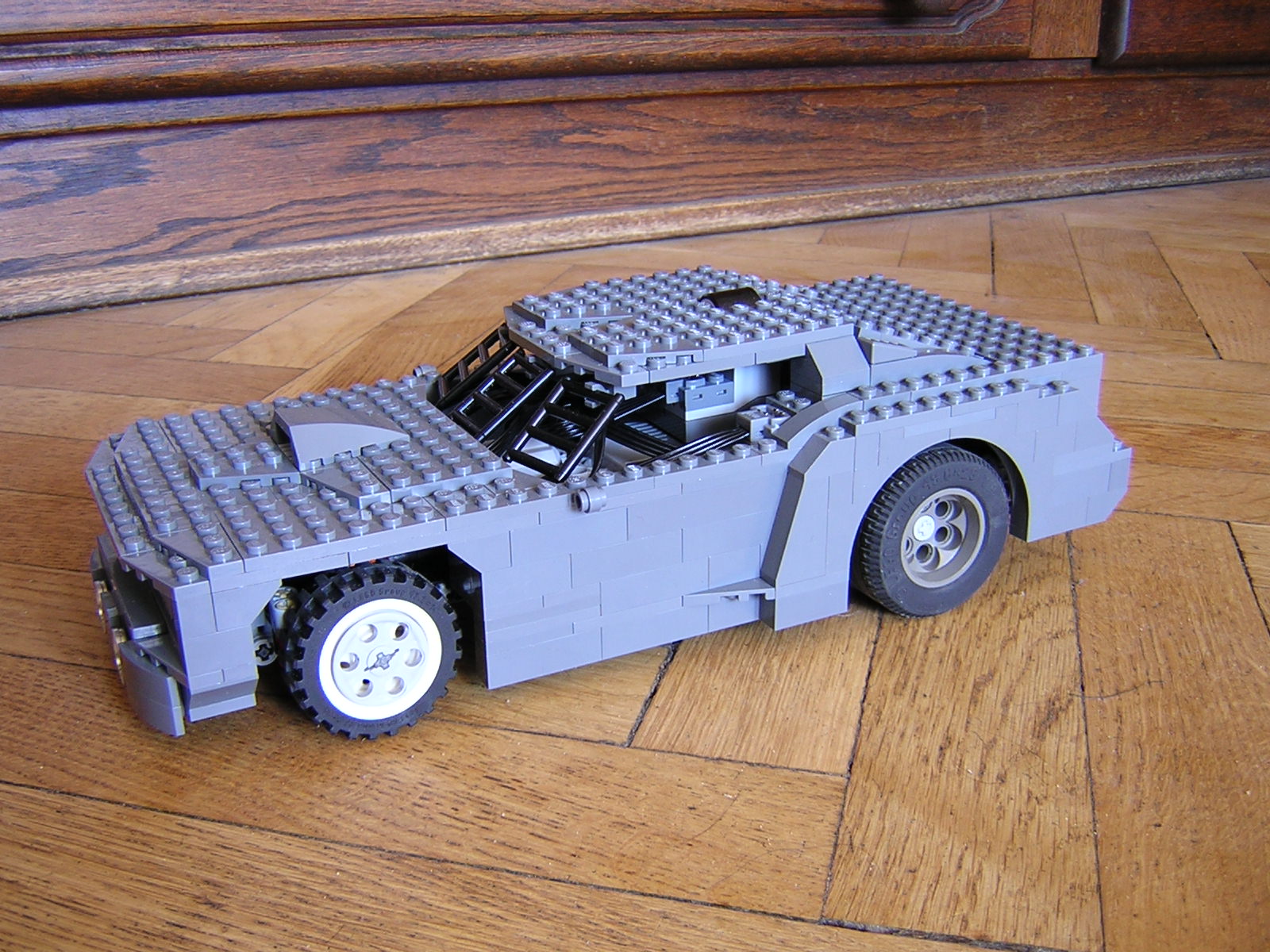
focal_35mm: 36
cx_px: 635
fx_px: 1321
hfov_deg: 51.4
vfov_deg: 39.7
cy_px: 476
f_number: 2.6
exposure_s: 1/3.6
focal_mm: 4.7
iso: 108
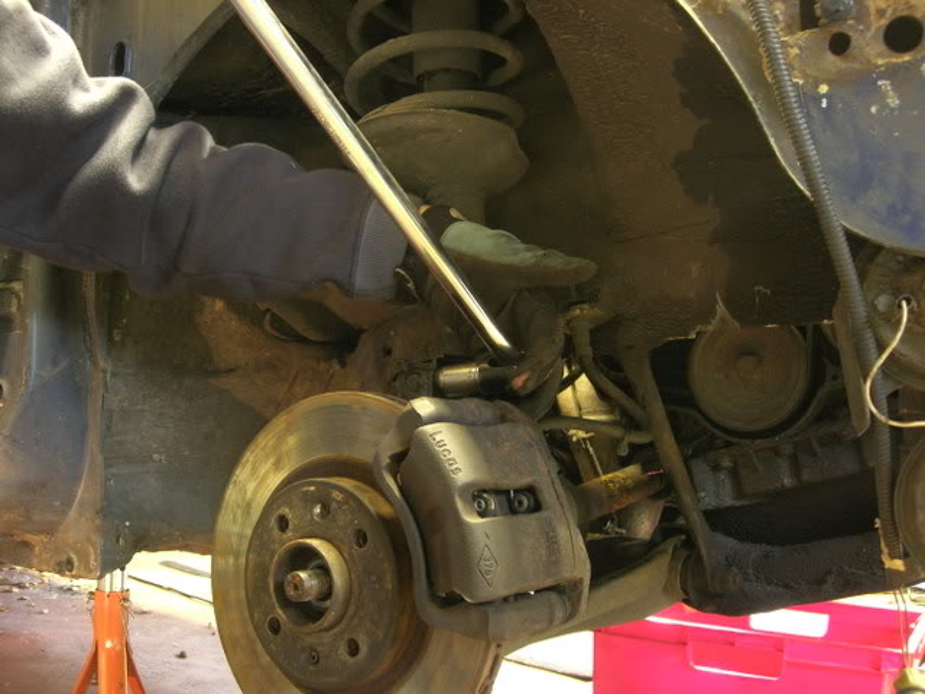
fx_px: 1015
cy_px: 347
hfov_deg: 49.0
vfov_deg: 37.7
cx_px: 462
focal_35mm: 38
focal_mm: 7.8
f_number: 2.8
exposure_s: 1.05
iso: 200
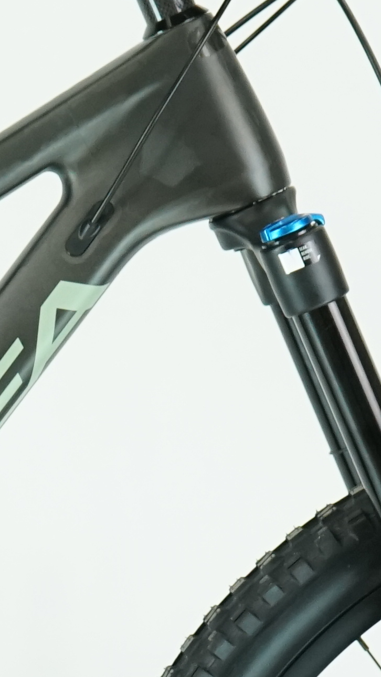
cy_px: 598
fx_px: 4635
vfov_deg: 8.3
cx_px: -301
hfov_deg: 4.7
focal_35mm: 258
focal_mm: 53
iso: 1600
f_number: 5.6
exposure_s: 1/200
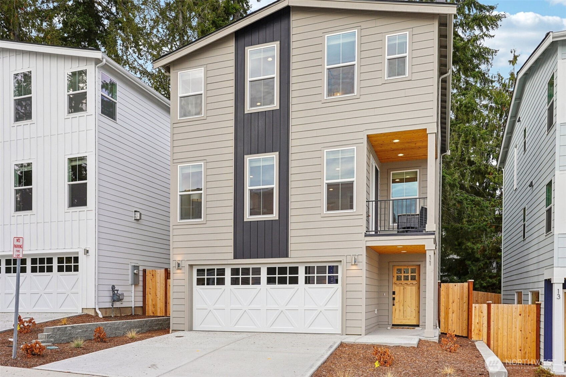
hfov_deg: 65.5
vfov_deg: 46.4
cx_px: 283
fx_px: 440
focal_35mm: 28
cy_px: 188
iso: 160
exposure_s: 1/125
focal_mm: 28
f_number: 8
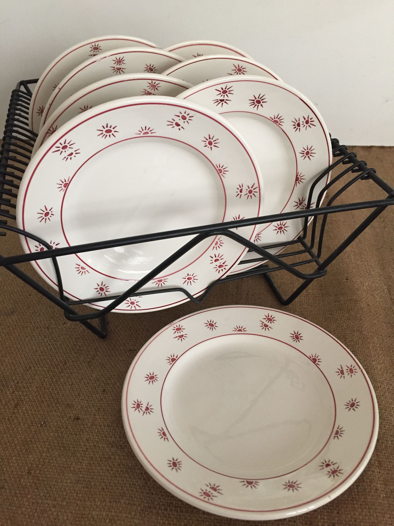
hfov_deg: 48.2
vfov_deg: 61.7
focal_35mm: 29
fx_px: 440
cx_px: 197
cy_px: 263
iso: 200
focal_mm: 4.15
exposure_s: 1/33
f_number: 2.2
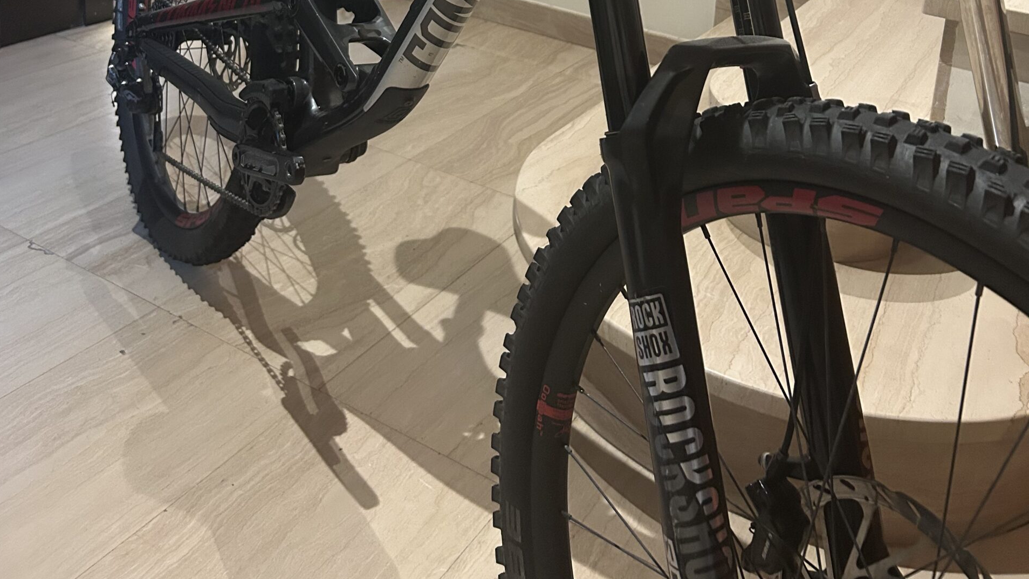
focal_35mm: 38
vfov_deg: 27.8
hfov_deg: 52.8
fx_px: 1037
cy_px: -91
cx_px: 512
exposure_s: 1/33
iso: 400
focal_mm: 5.7
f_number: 1.5
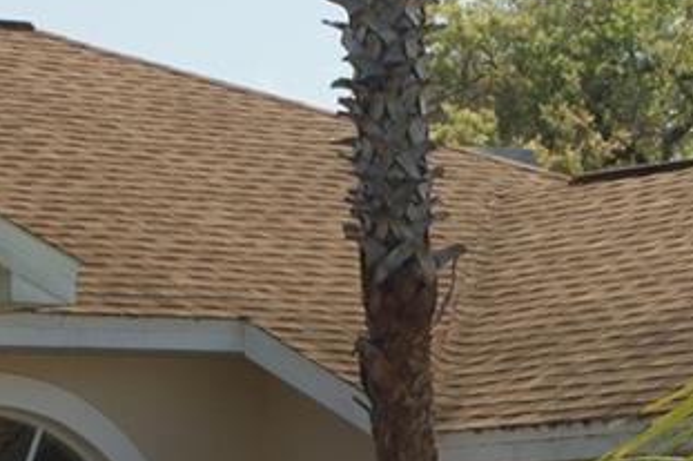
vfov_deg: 7.4
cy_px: 408
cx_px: 423
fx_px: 3559
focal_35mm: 185
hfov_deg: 11.1
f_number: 8
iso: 100
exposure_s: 1/80
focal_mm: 24
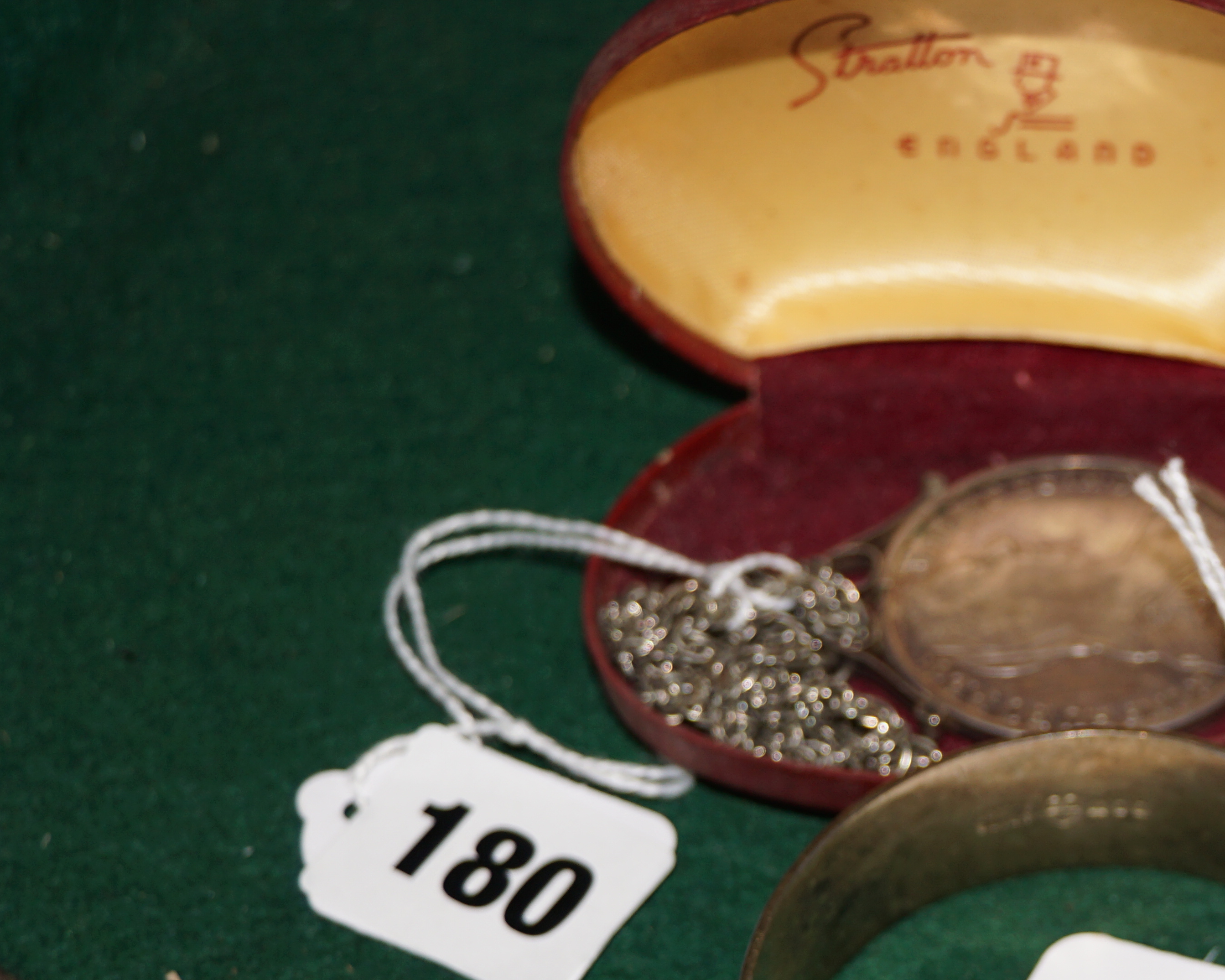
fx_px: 3990
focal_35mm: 110
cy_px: 828
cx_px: 1294
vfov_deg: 13.9
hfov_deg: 17.0
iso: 125
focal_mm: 35
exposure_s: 1/60
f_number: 4.5
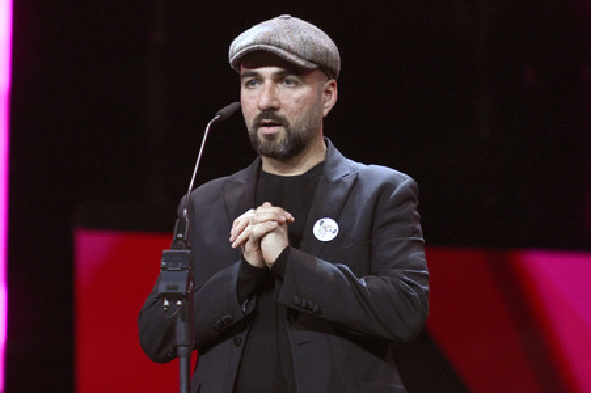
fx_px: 4429
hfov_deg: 7.6
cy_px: 196
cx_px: 296
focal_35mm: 270
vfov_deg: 5.1
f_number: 5.6
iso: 10000
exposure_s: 1/200
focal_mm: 270
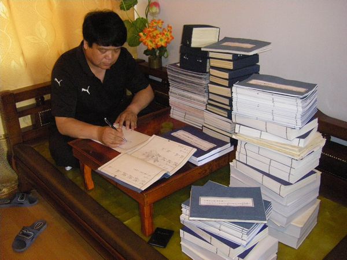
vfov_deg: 37.7
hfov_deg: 49.0
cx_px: 174
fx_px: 381
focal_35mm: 38
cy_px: 130
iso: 800
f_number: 3.5
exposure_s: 1/50
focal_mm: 6.3
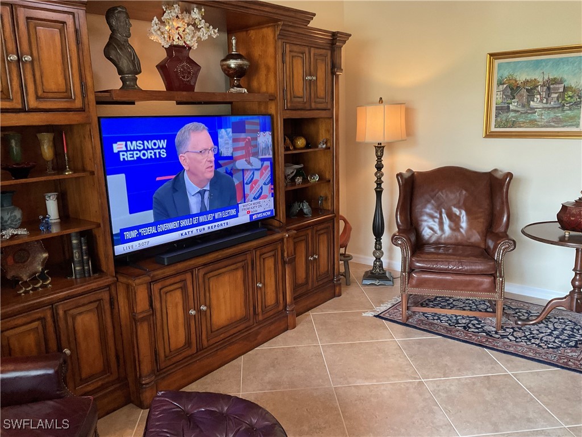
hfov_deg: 61.7
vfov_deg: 48.2
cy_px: 218
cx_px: 291
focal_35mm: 29
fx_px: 488
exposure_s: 1/60
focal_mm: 3
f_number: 1.8
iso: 160
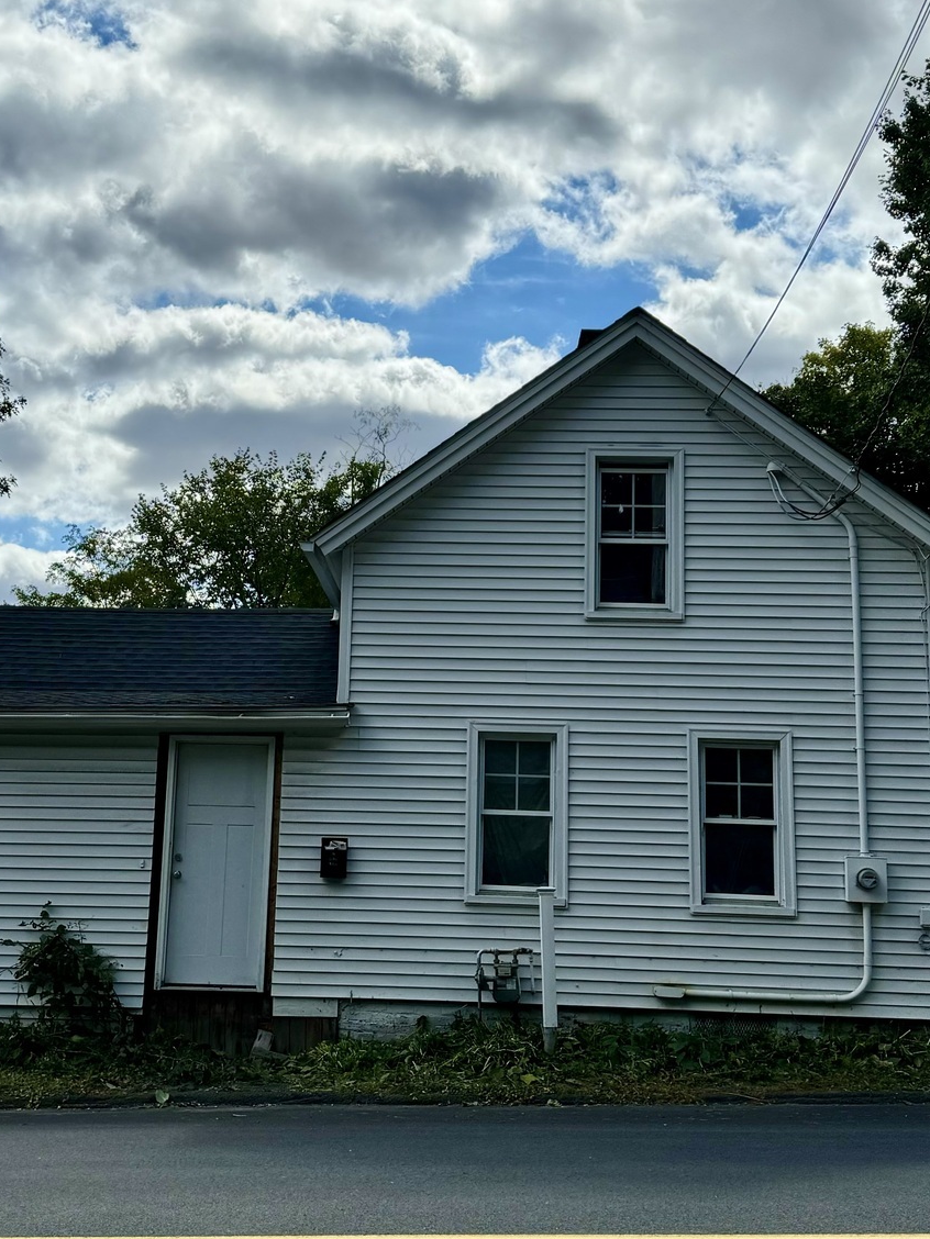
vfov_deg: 38.9
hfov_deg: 29.6
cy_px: 554
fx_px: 1755
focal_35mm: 49
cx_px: 409
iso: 80
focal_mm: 6.76
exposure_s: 1/5814
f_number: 1.78
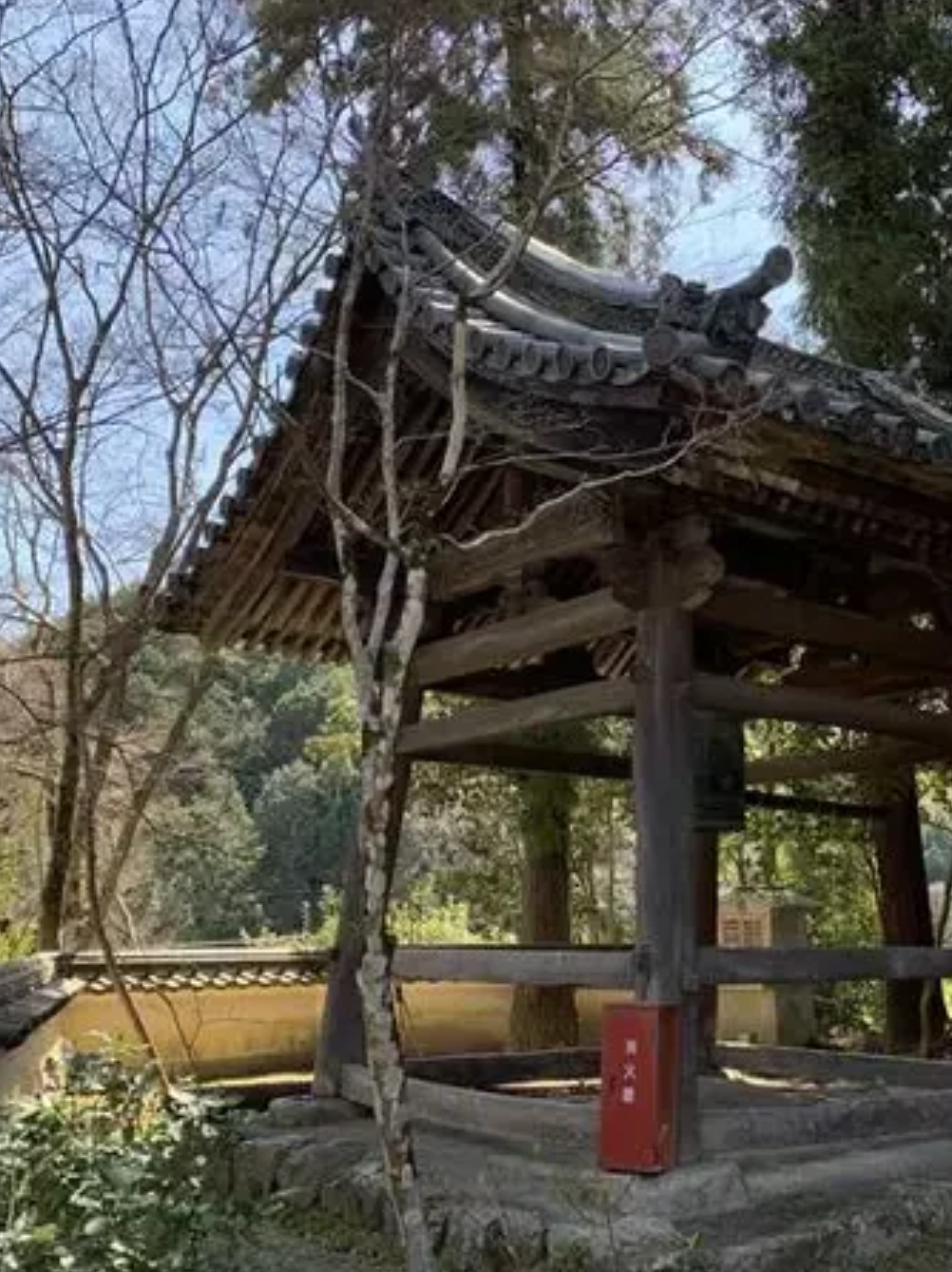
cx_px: 658
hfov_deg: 40.0
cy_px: 633
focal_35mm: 35
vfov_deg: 52.7
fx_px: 1285
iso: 25
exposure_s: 1/300
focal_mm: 4.25
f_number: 1.8
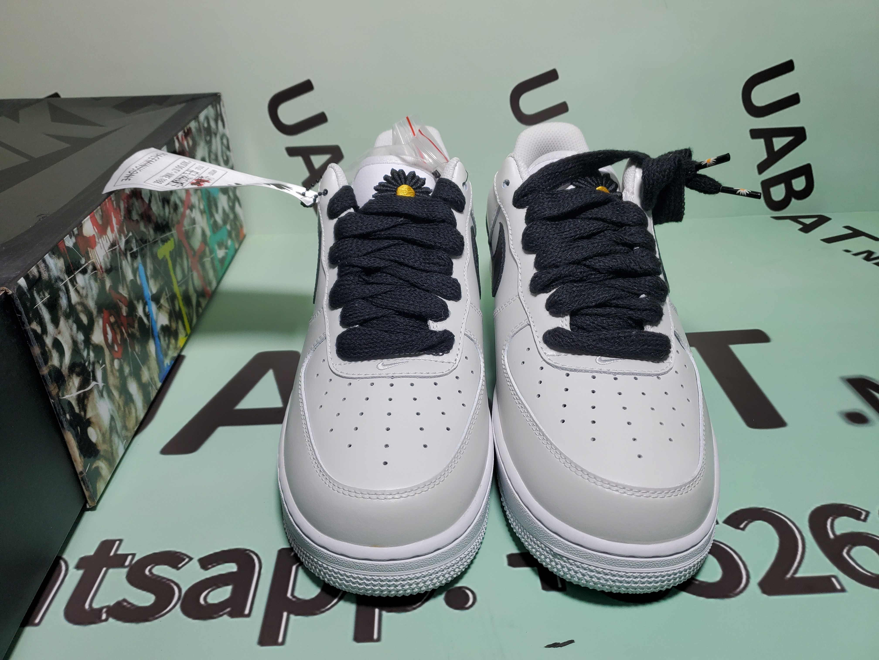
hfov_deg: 67.3
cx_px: 440
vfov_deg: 53.1
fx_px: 660
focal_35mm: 26
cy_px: 330
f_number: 1.5
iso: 50
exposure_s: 1/566
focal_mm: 4.3
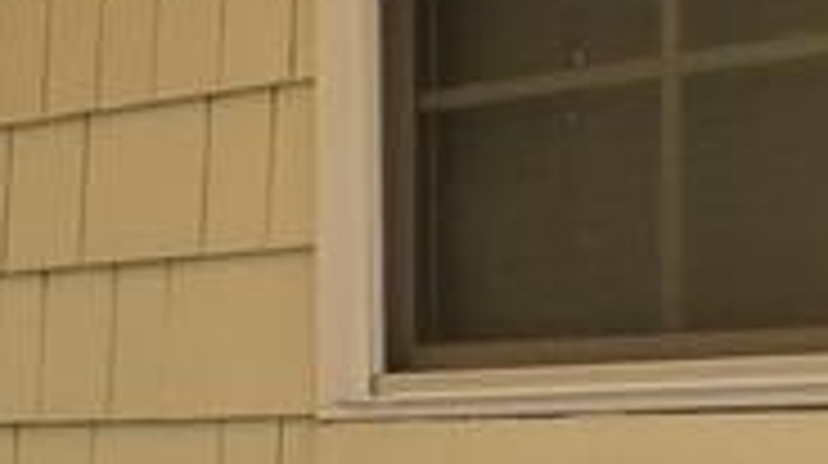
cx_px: -922
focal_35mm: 148
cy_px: 586
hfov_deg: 12.5
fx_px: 3246
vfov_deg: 8.1
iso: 800
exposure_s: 1/640
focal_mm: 12
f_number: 13
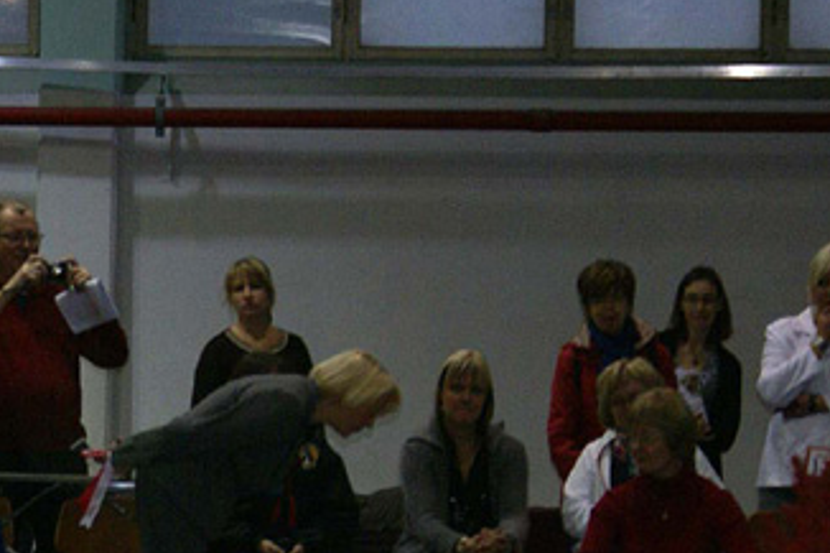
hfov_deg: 8.0
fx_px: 5945
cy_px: 666
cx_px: 74
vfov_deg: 5.3
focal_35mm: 258
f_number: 5.6
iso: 400
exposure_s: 1/125
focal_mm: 70
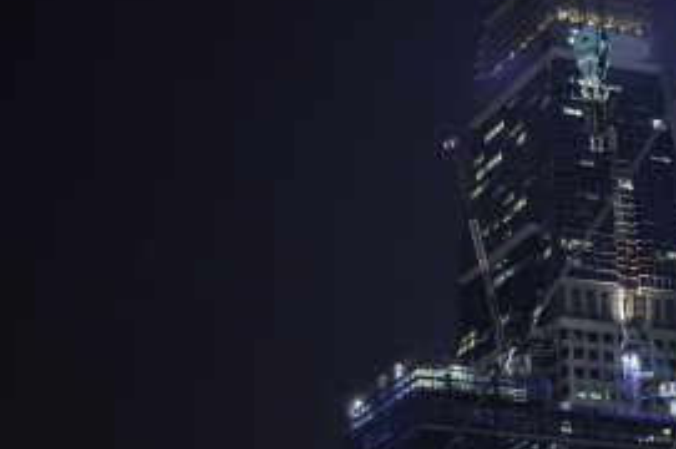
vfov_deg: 12.1
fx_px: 2119
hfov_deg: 18.0
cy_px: 148
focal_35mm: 113
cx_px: 519
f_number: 1.8
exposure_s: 1/100
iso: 1600
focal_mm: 50
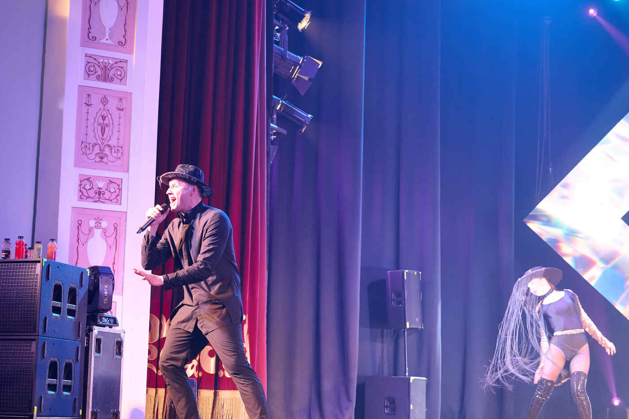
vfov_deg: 20.0
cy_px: 209
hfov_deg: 29.6
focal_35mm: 68
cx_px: 265
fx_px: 1187
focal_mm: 50
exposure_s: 1/100
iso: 1600
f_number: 4
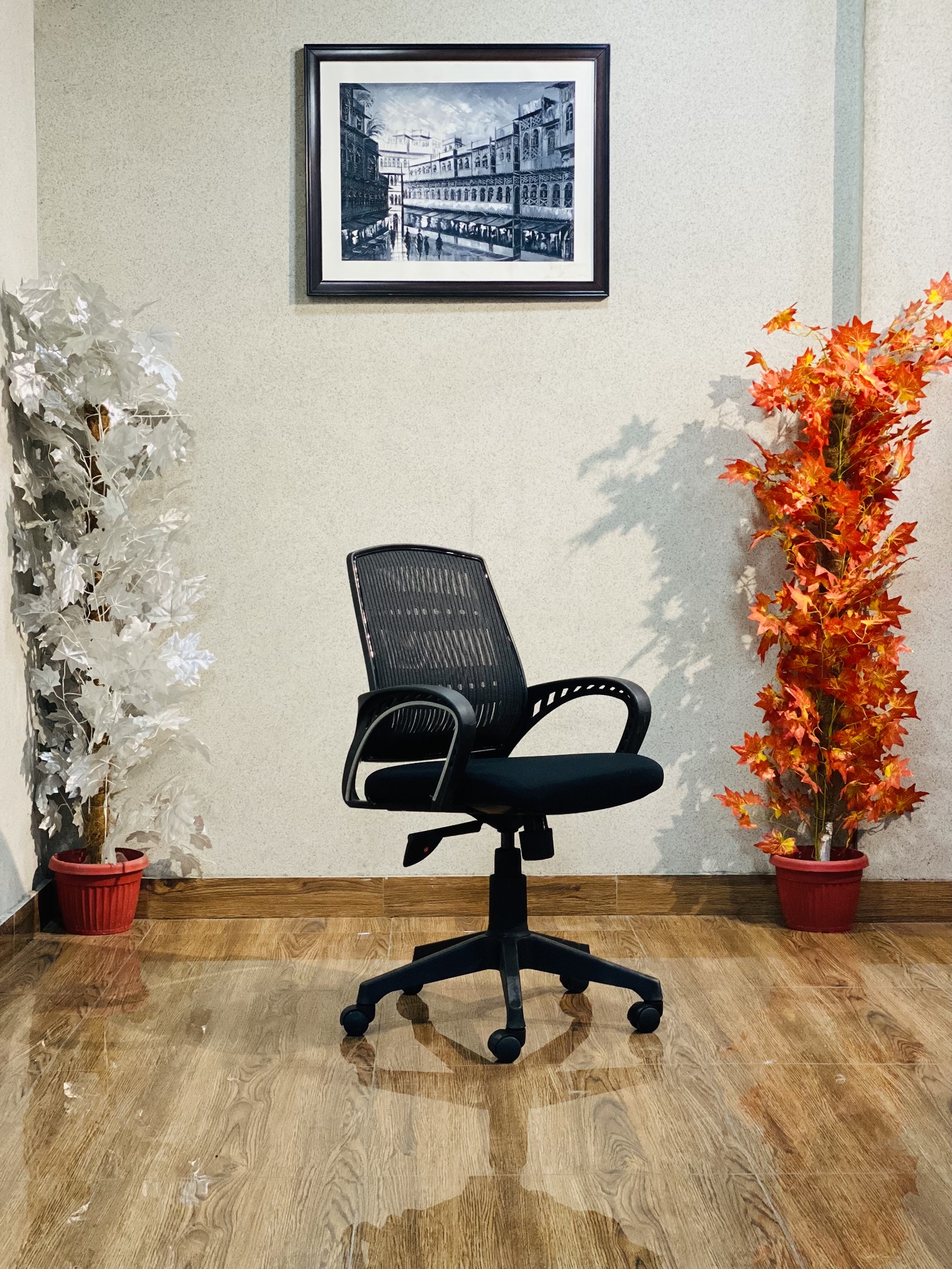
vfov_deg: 36.8
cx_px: 476
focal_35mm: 52
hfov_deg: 28.0
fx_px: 1907
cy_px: 634
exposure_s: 1/93
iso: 250
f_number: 2
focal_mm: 6
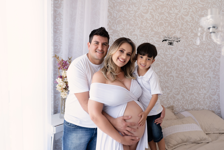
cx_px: 112
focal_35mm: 35
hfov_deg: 54.4
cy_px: 75
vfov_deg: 37.9
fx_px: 218
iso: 1000
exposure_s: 1/125
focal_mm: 35
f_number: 3.5
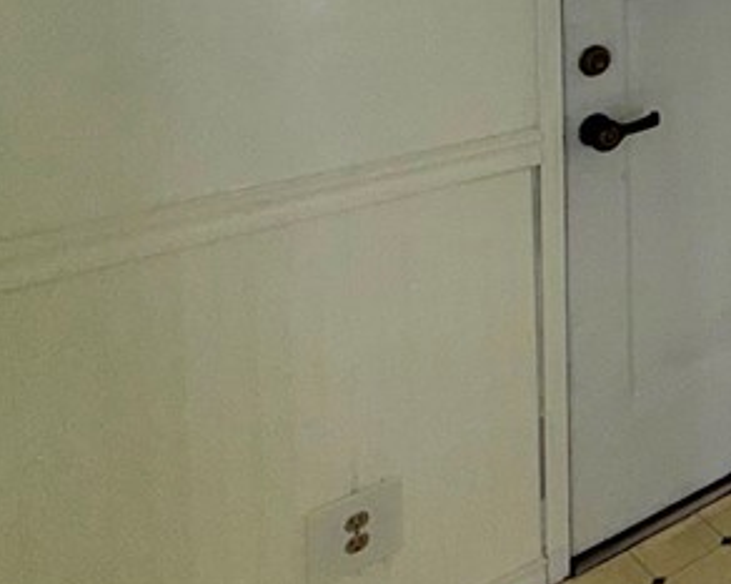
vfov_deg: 27.1
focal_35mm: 48
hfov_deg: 27.1
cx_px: 1102
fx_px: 1037
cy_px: -145
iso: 20
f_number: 2.2
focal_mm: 2.22
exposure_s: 1/122
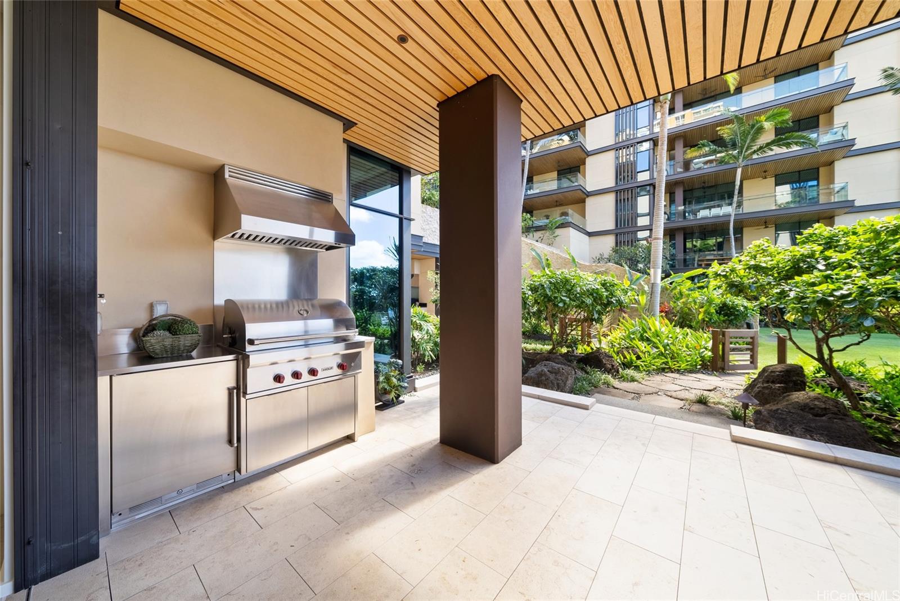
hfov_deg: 112.6
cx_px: 450
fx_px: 300
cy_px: 300
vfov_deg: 90.1
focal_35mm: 12
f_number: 9
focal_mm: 12
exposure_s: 1/13
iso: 125
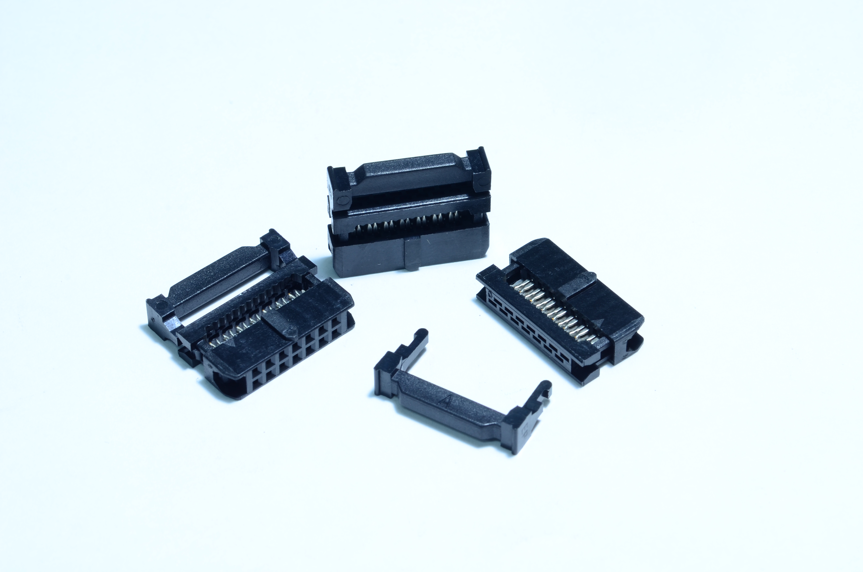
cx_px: 432
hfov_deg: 22.7
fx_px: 2153
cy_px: 286
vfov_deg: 15.1
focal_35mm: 90
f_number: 18
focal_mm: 60
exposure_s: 1/1.3
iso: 100
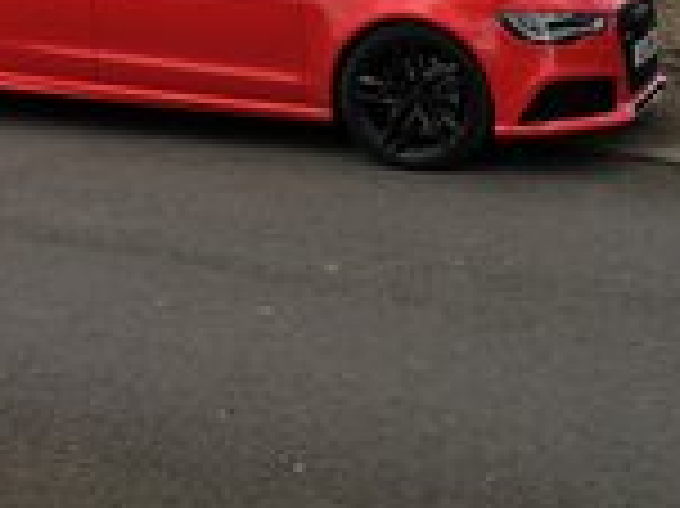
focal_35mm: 77
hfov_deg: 25.1
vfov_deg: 18.6
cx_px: 486
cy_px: 4
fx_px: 1511
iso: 25
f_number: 2.2
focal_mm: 4.15
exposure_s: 1/439
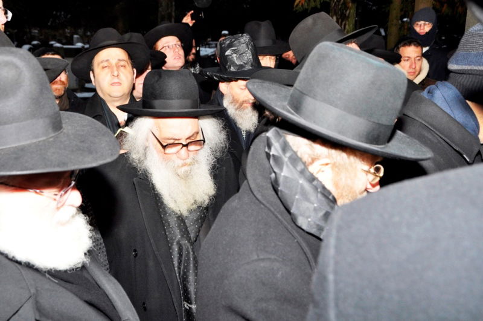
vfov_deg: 34.1
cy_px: 160
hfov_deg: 49.6
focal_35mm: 39
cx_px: 242
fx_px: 523
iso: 800
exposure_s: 1/125
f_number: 5.6
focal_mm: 26
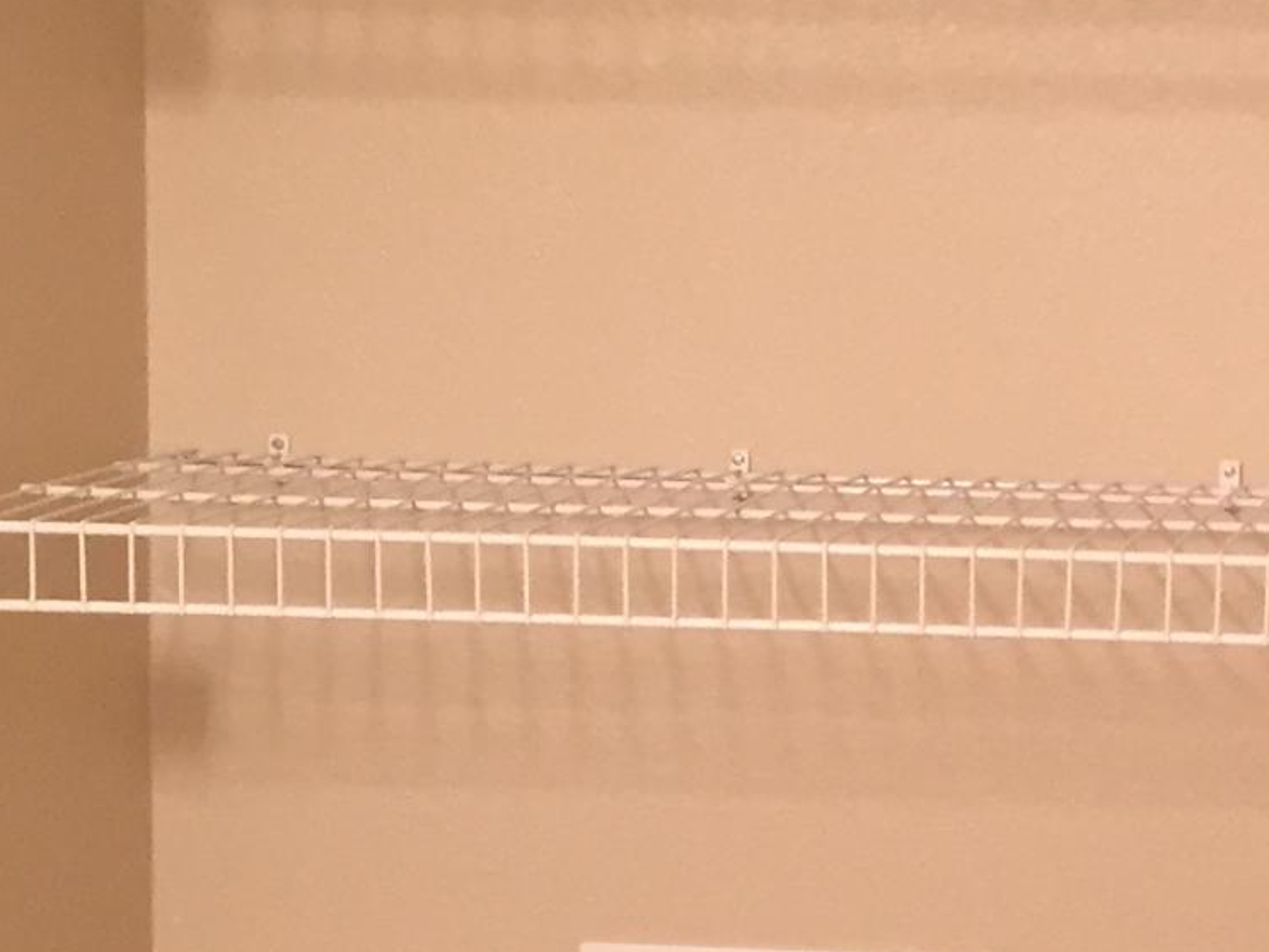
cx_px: 1382
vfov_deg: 12.7
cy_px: 597
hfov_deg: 16.4
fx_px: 4289
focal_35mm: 117
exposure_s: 1/30
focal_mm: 4.15
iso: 64
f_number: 2.2
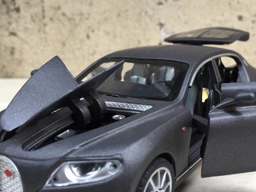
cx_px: 127
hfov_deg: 44.8
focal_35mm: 42
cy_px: 114
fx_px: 311
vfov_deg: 34.3
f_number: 2.2
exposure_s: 1/50
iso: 32
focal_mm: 4.15
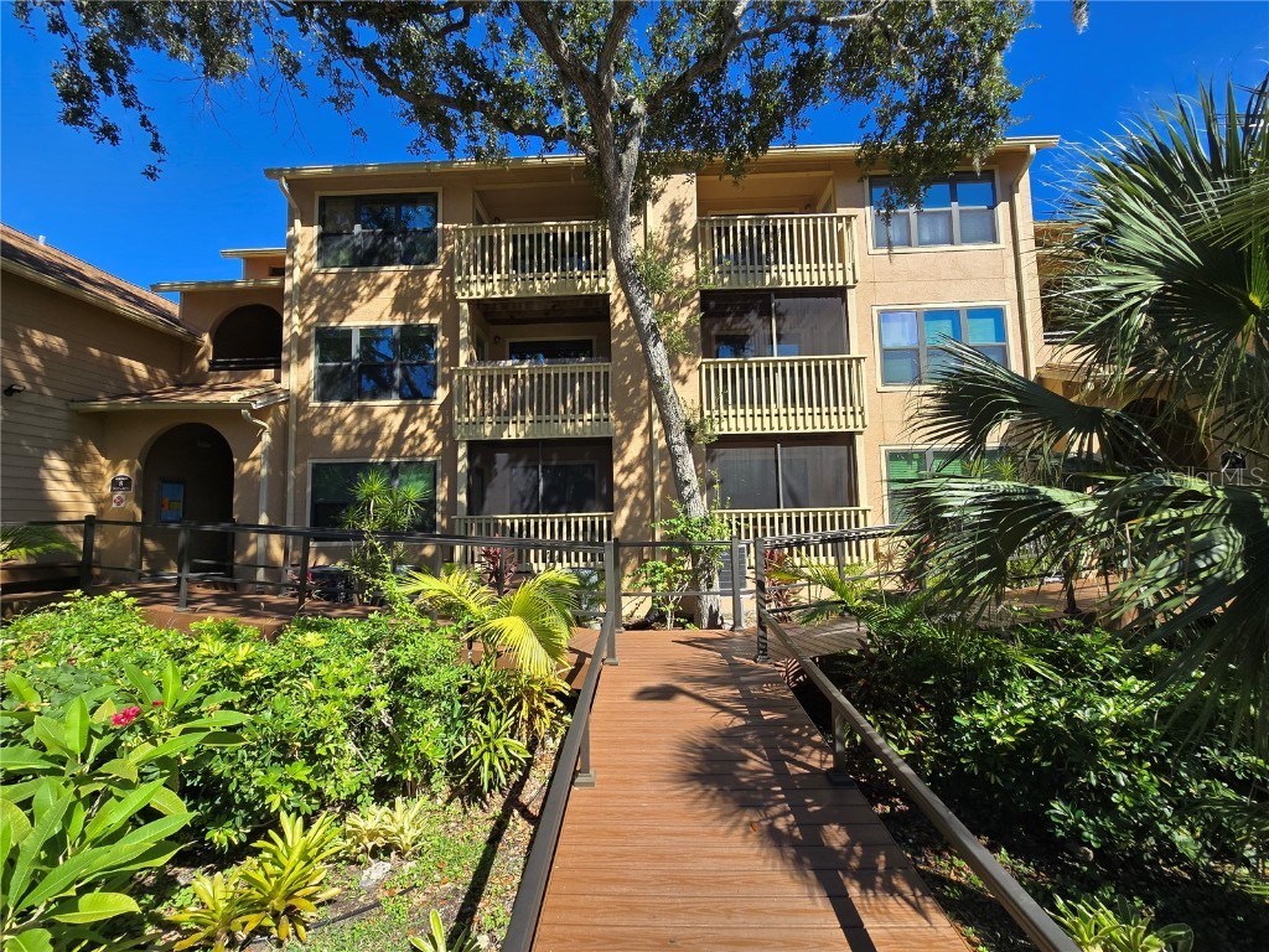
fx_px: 477
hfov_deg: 106.2
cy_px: 476
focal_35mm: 13
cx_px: 634
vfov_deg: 89.9
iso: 50
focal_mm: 2.2
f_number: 2.2
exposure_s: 1/1036
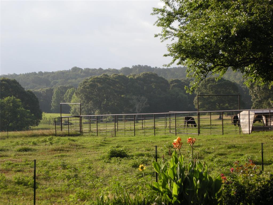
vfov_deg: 12.9
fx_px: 907
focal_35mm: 115
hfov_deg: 17.1
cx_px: 136
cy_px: 102
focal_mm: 24.5
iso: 64
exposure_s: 1/160
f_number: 5.1
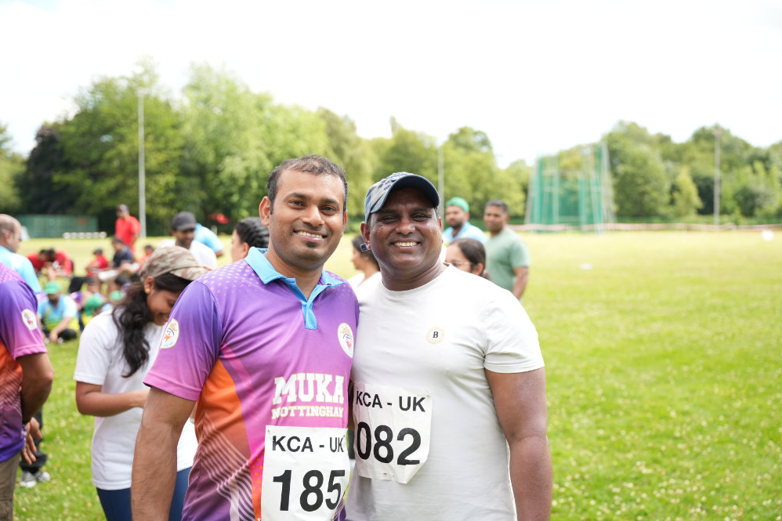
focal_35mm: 42
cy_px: 265
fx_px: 917
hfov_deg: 46.2
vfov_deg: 31.7
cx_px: 398
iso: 250
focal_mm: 41.2
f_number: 2.8
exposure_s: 1/1000
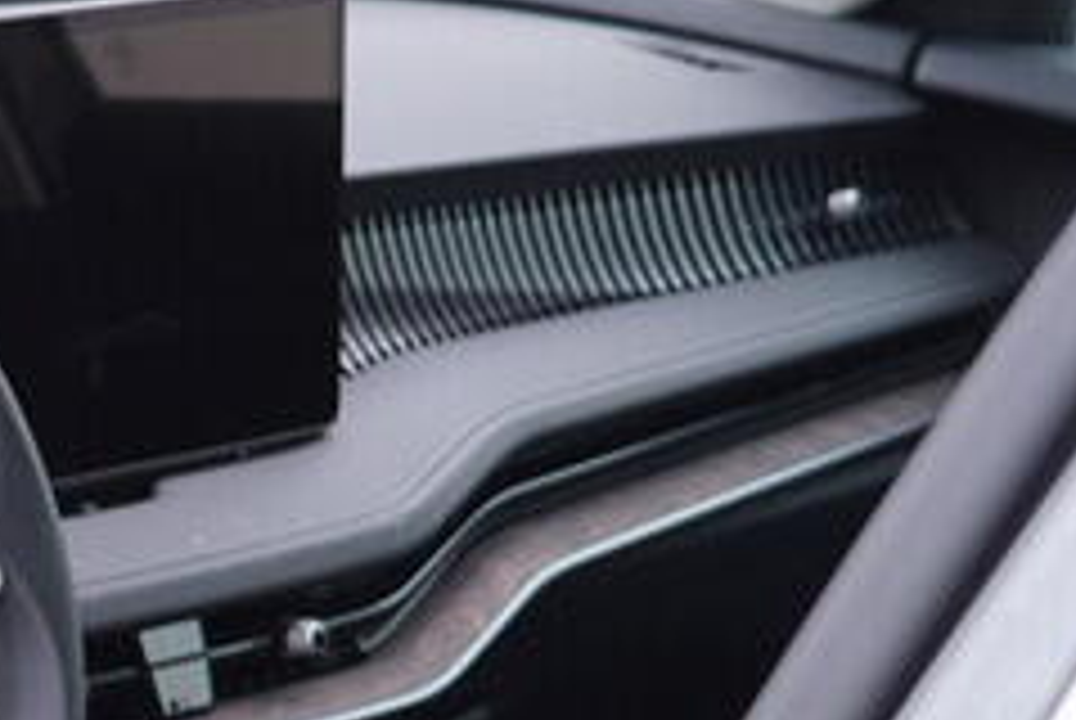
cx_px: -612
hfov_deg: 12.6
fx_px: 4608
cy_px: 1258
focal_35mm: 154
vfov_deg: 8.6
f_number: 2.8
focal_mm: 24
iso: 160
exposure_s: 1/40
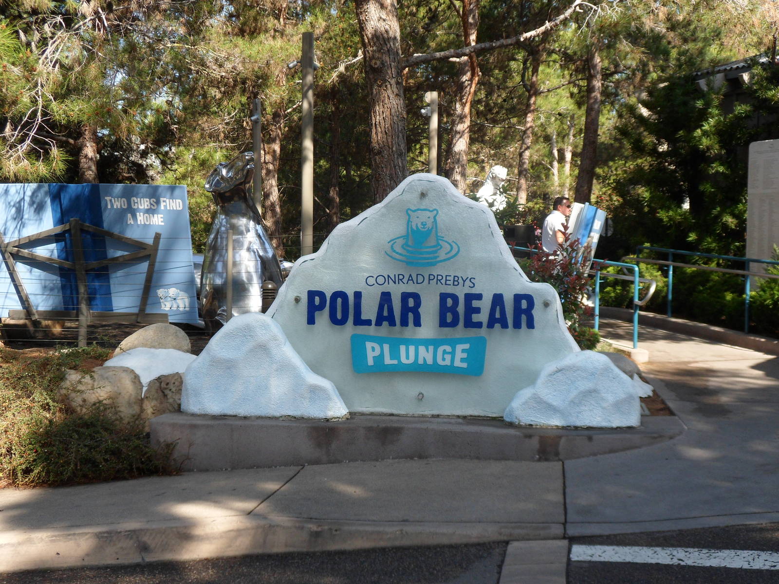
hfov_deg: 36.8
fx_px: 1170
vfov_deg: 28.0
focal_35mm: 52
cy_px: 292
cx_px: 390
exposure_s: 1/180
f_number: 4.3
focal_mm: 8.1
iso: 80
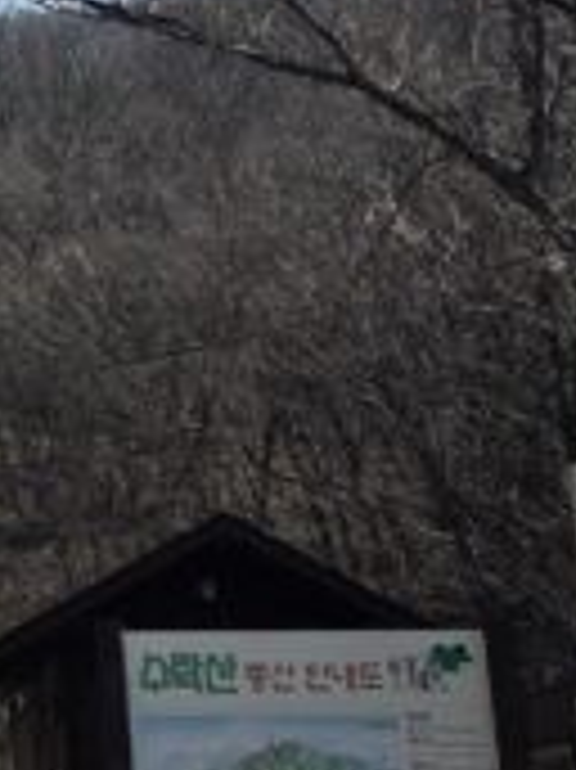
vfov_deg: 13.9
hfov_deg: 10.0
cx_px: -518
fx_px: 3066
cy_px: -131
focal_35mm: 138
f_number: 1.7
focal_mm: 6.3
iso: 80
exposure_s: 1/5958
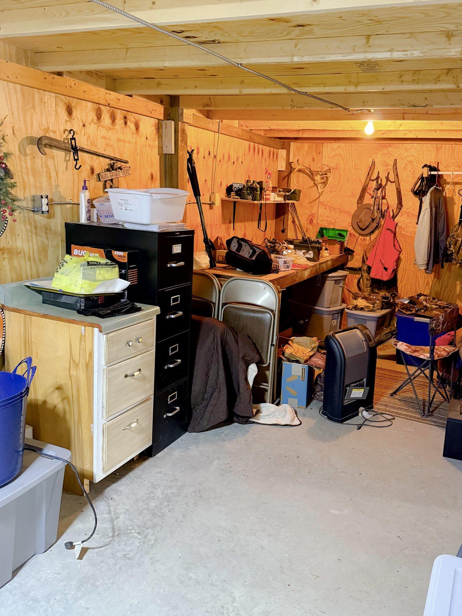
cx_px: 271
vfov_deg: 61.6
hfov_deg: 48.0
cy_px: 292
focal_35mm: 29
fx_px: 516
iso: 800
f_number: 1.8
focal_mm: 6.76
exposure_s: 1/60
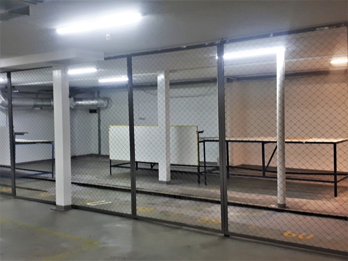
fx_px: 271
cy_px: 130
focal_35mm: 27
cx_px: 174
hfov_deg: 65.3
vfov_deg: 51.4
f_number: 1.9
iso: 125
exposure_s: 1/33
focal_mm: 3.6
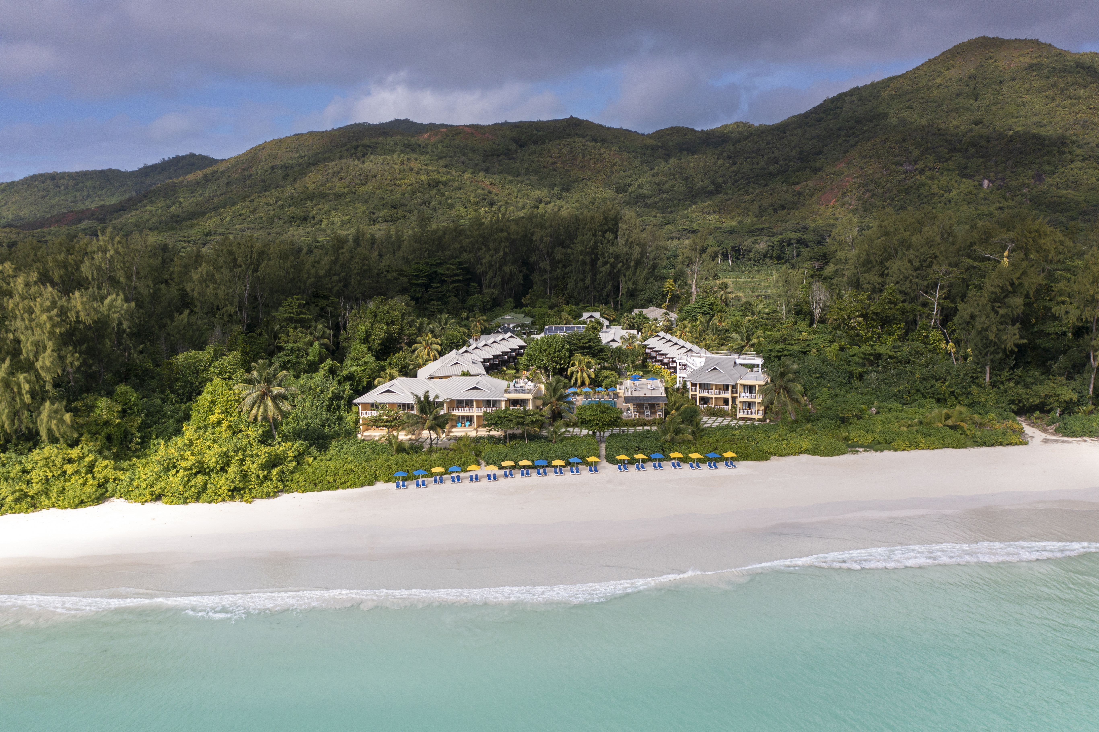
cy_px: 366
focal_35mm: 28
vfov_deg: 46.4
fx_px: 855
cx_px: 550
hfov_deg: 65.5
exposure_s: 1/200
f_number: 3.5
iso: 100
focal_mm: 10.26
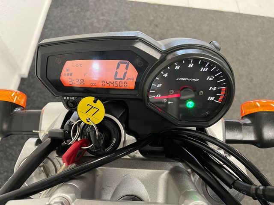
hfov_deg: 67.3
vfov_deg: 53.1
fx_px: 206
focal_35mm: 26
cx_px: 137
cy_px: 102
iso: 400
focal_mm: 5.1
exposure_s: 1/51
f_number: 1.6
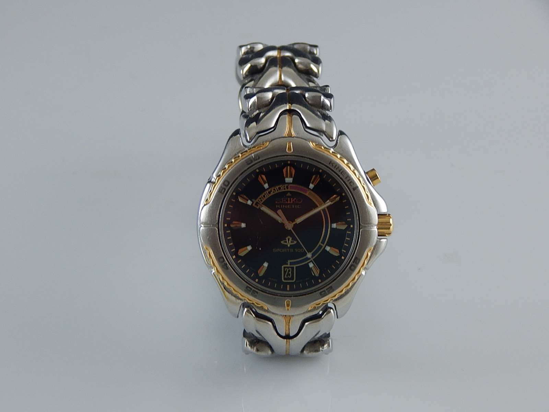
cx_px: 274
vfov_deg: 11.3
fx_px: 2078
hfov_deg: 15.1
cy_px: 206
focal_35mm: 131
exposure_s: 1/30
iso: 250
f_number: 4.8
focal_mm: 23.4
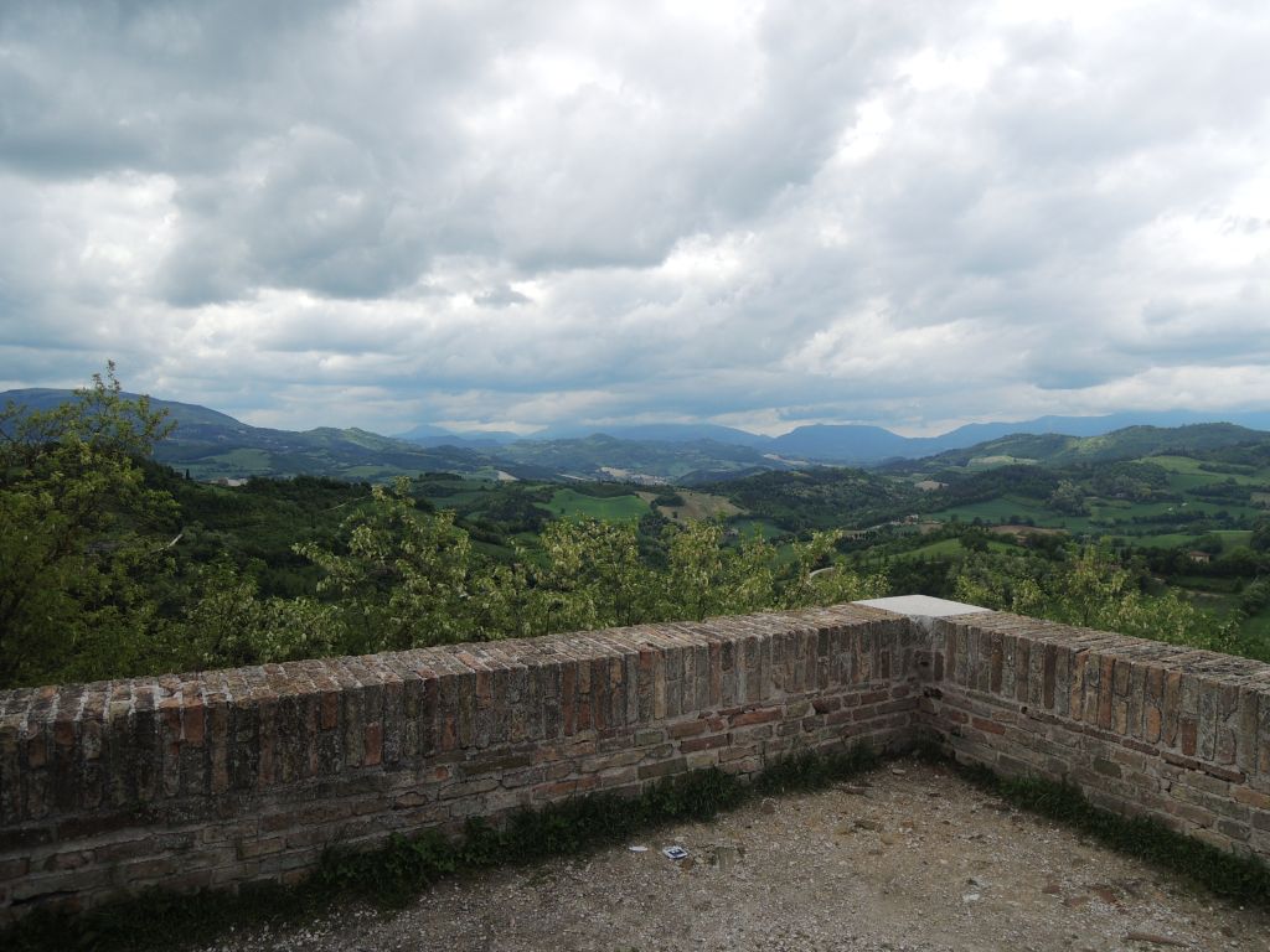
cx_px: 635
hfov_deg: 71.6
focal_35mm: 24
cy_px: 476
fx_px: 881
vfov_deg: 56.8
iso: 100
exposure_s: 1/1250
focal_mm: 4.3
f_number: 2.8
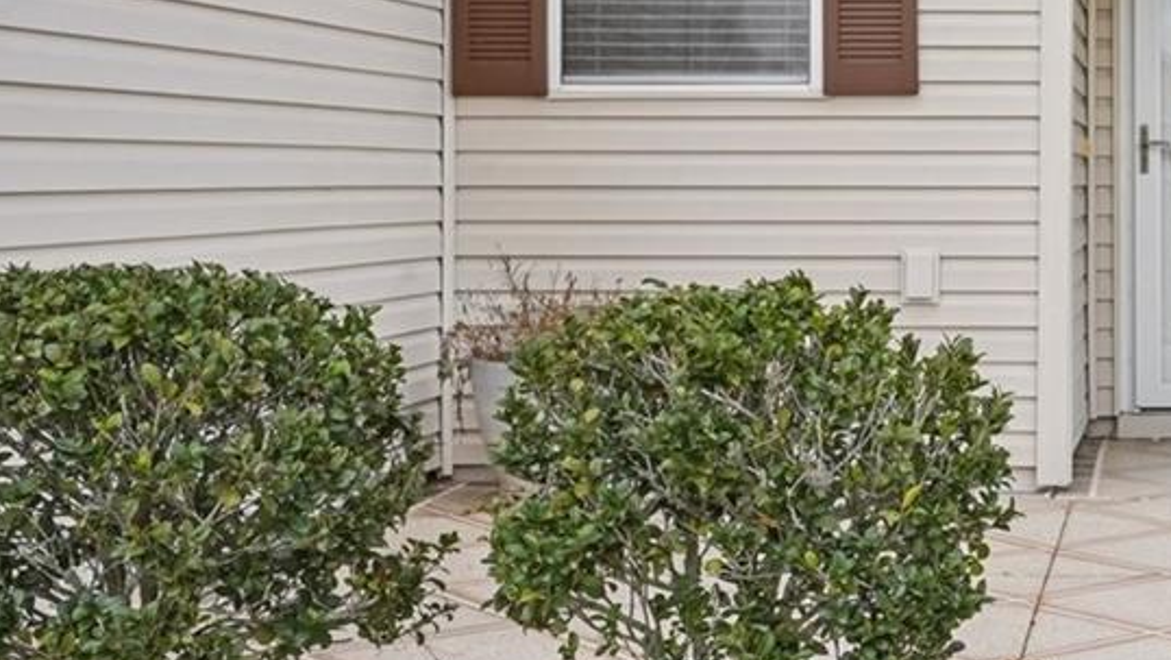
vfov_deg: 14.9
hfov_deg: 24.7
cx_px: 1236
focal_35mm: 81
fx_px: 2516
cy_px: 176
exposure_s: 1/30
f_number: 18
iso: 200
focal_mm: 26
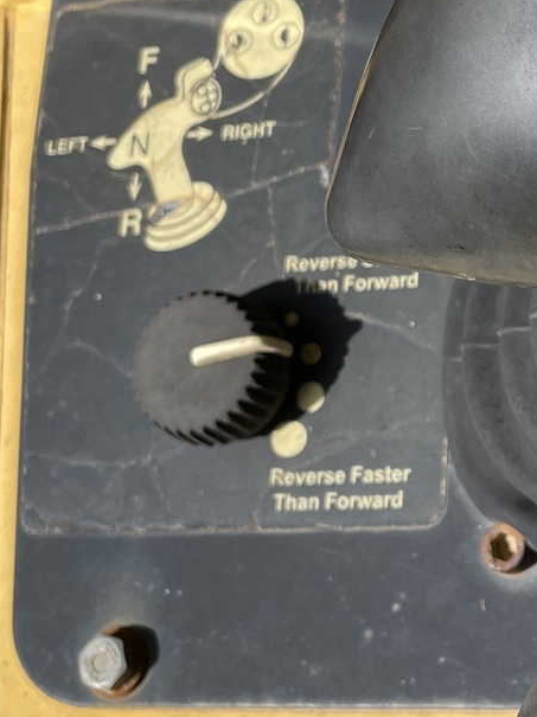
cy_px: 254
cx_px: 589
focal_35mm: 78
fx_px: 1615
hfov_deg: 18.2
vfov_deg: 24.9
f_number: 1.6
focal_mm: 4.2
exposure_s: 1/2882
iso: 32
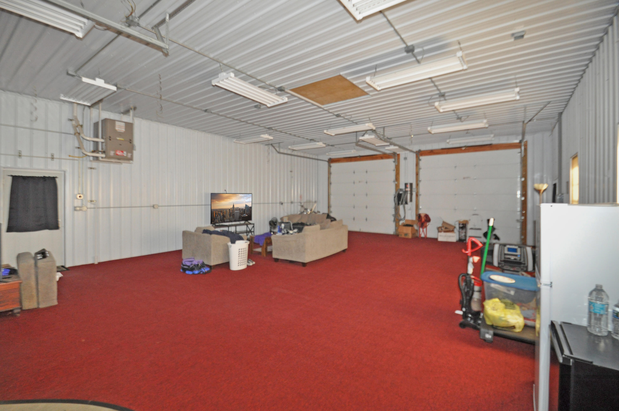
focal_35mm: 15
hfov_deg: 100.5
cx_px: 310
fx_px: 258
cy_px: 206
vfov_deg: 77.2
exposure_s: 1/60
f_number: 4
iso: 800
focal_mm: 10
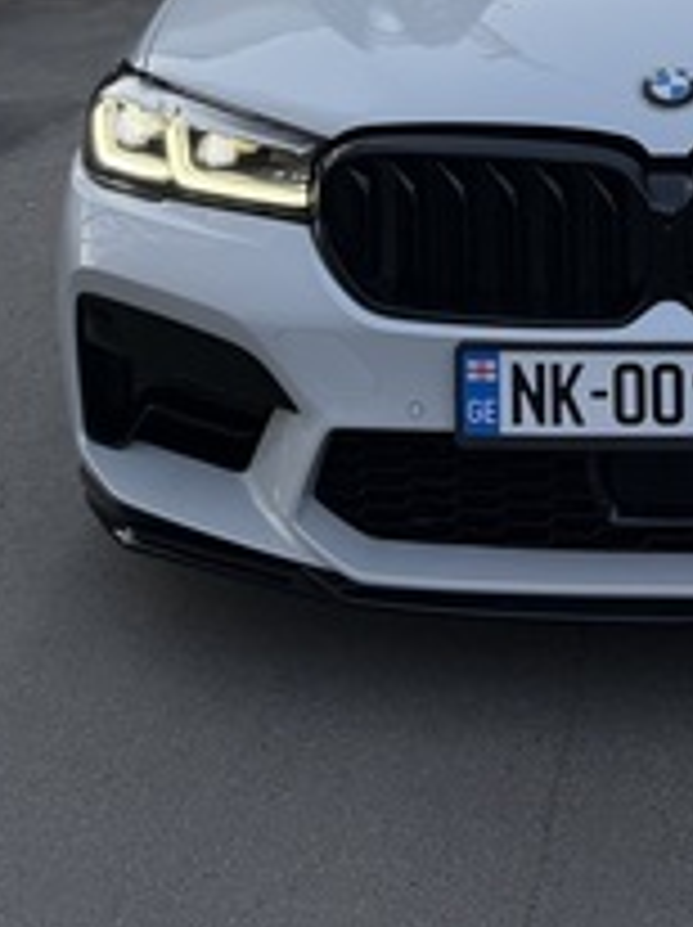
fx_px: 1872
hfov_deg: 20.4
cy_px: -220
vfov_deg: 24.8
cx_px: 662
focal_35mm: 70
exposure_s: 1/822
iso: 100
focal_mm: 6.76
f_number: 1.78
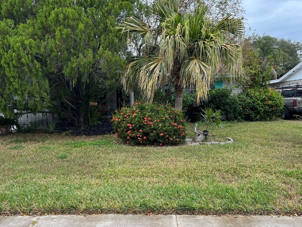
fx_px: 297
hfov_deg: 53.9
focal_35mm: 34
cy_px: 118
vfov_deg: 41.8
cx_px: 135
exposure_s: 1/639
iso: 50
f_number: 1.5
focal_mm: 5.7
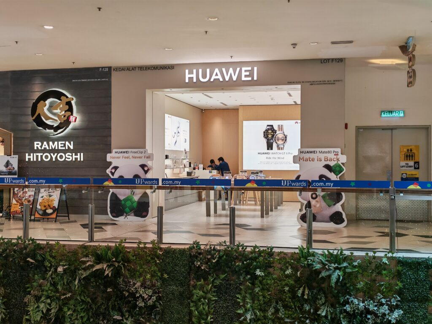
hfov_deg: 39.7
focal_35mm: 48
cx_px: 216
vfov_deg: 30.3
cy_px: 162
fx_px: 599
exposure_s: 1/100
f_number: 1.9
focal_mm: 6.12
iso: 200
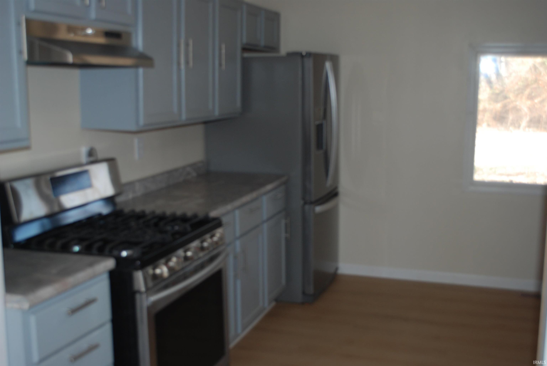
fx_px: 639
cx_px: 274
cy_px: 183
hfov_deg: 46.4
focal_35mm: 42
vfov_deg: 32.0
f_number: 4.5
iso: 200
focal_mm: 28
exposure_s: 1/60
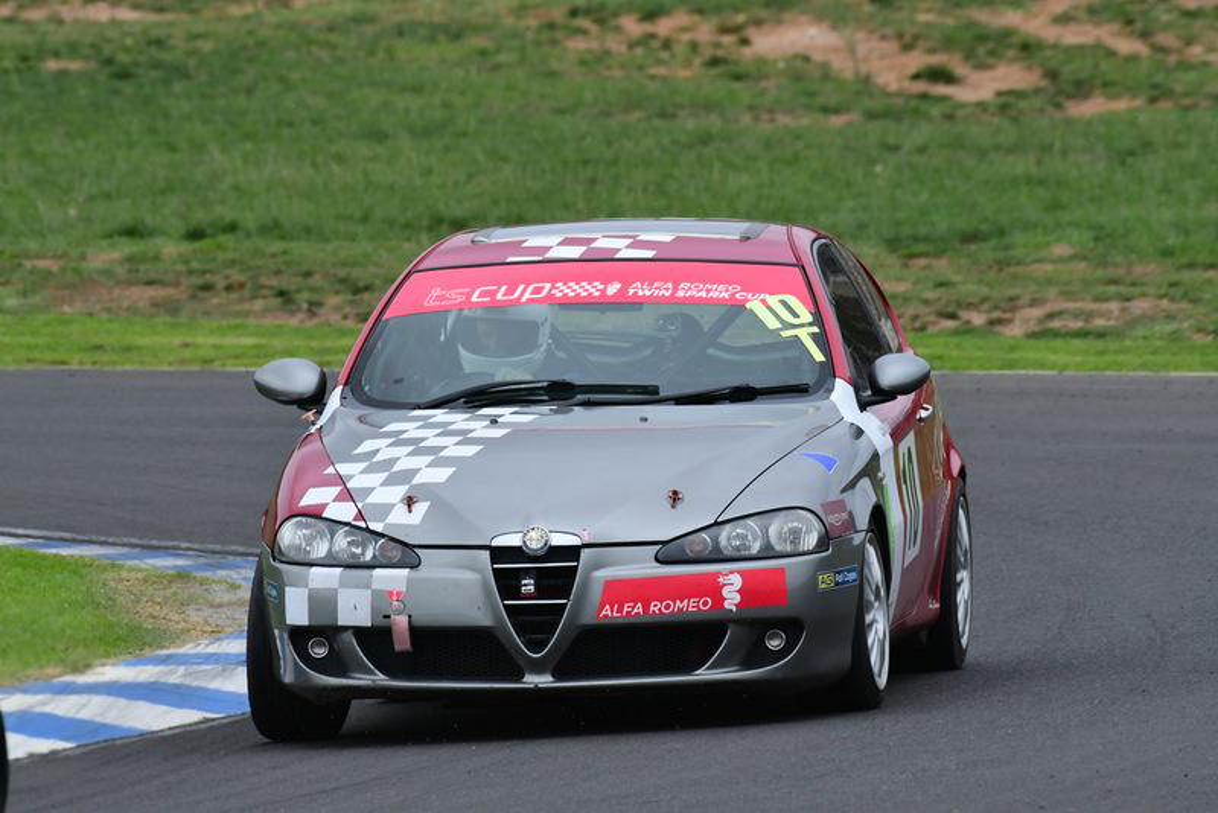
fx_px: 25383
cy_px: 406
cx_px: 609
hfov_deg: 2.7
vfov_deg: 1.8
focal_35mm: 750
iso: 1250
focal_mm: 500
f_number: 11
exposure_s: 1/640
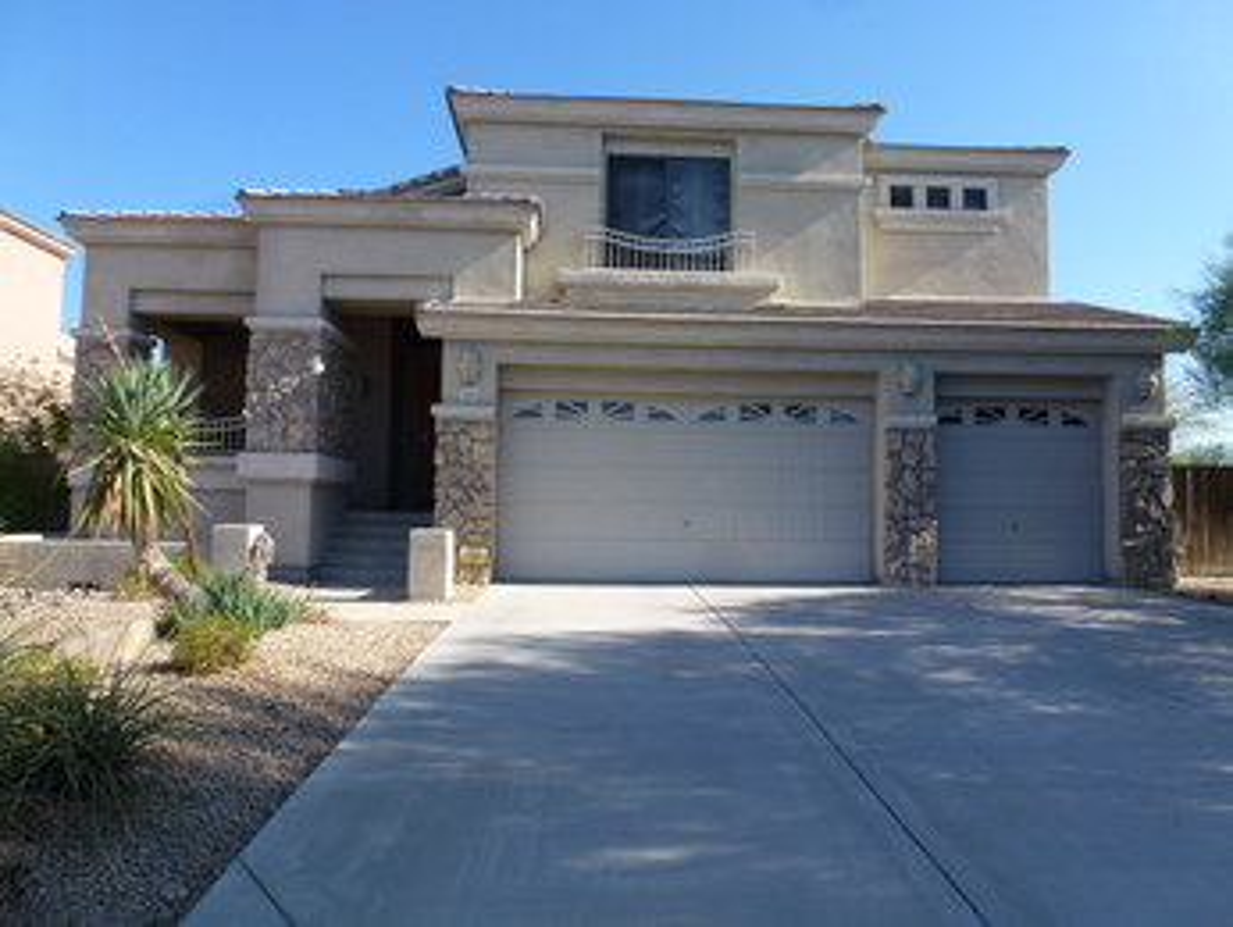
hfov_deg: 69.4
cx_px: 616
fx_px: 891
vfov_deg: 54.9
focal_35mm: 25
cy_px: 464
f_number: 4
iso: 100
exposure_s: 1/400
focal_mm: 4.3
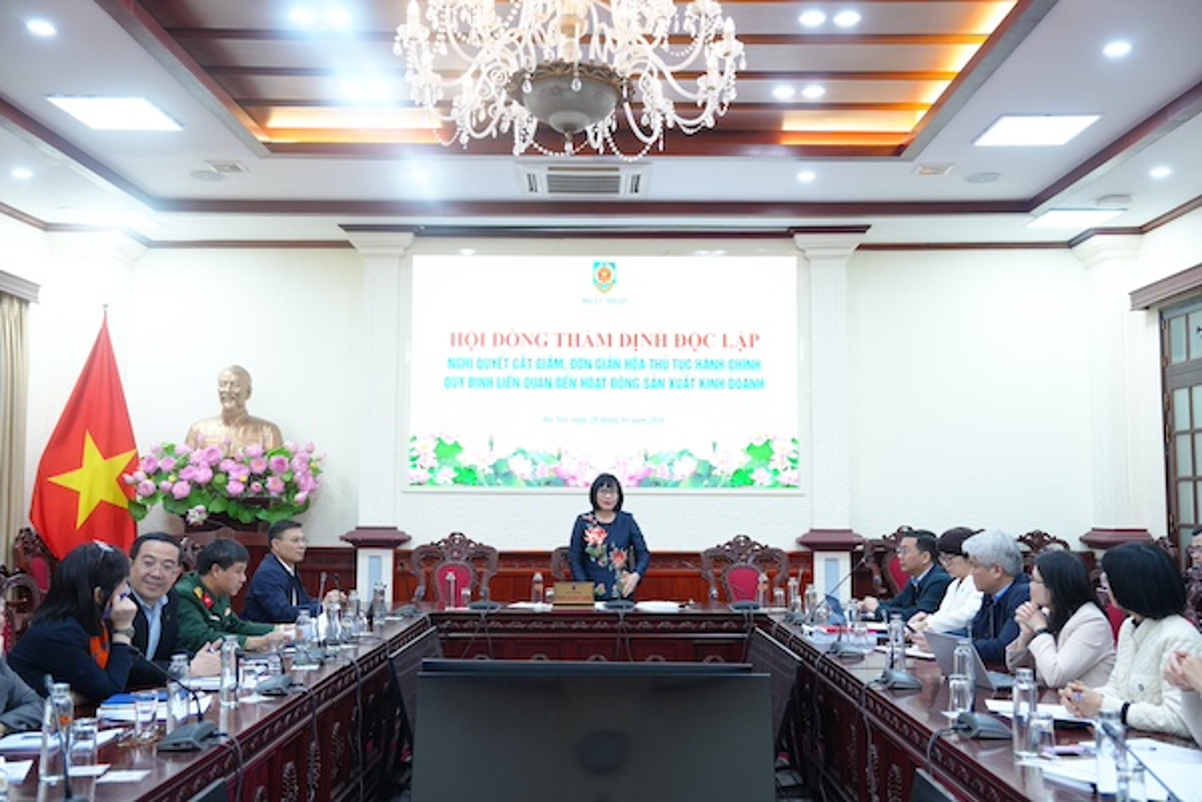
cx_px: 601
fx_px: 1169
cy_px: 401
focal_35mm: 35
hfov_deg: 54.4
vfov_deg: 37.9
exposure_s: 1/200
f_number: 2.8
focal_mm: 35
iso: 1600
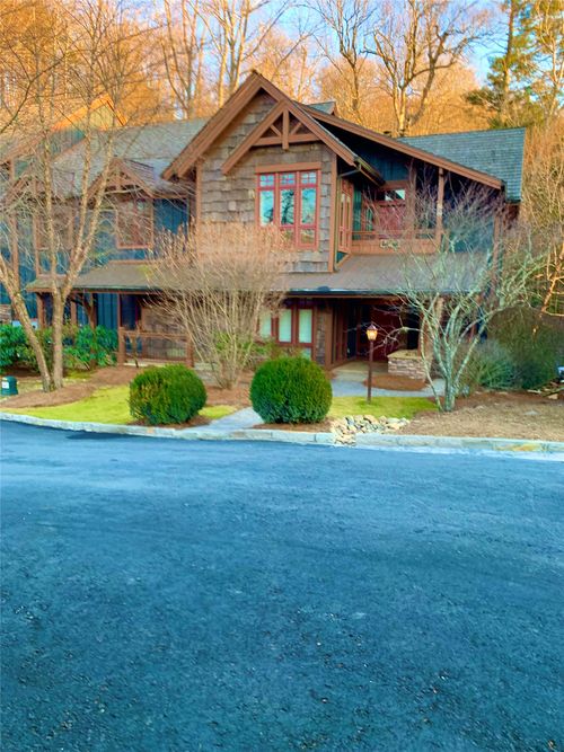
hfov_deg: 53.0
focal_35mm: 26
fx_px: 565
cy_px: 376
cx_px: 282
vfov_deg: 67.3
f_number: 1.8
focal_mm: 4.25
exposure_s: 1/122
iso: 64
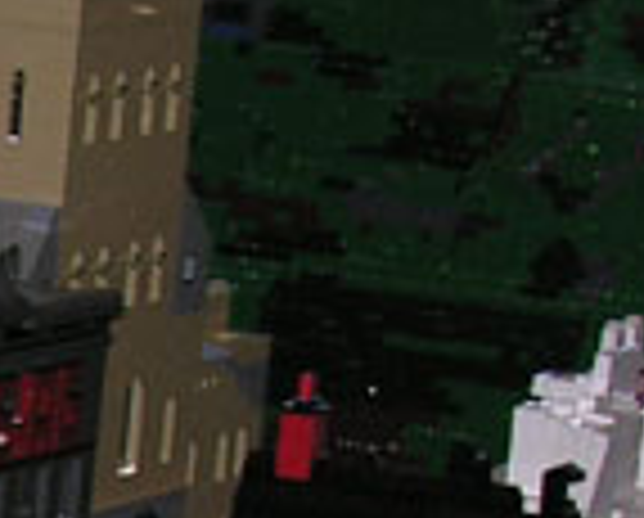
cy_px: 964
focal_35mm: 349
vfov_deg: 4.4
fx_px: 6666
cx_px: -842
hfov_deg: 5.4
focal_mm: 12.7
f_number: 3.1
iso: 50
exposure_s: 1/60.1
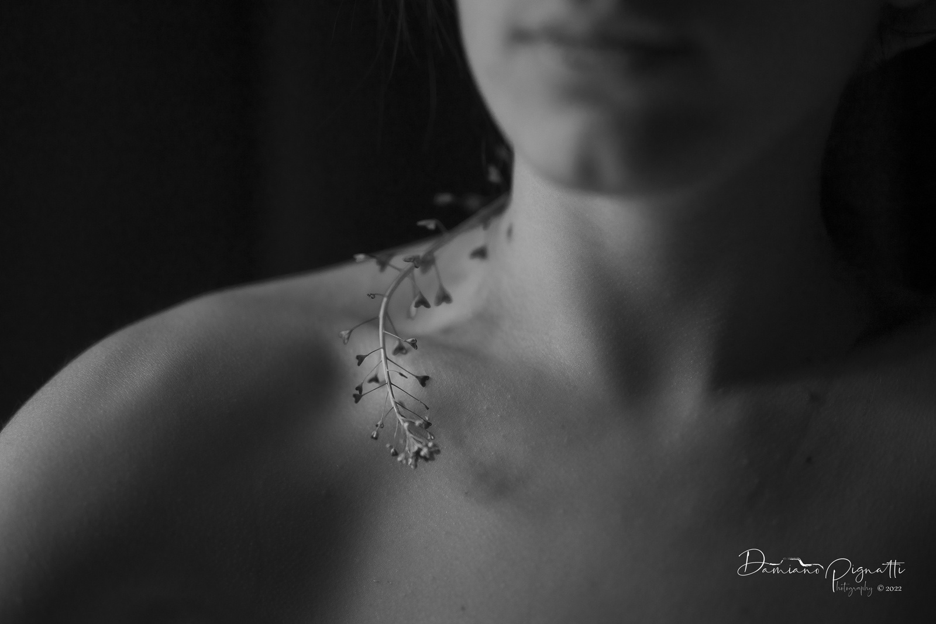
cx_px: 468
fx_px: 1300
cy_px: 312
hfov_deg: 39.6
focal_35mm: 50
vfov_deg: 27.0
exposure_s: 1/125
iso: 320
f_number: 1.4
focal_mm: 50
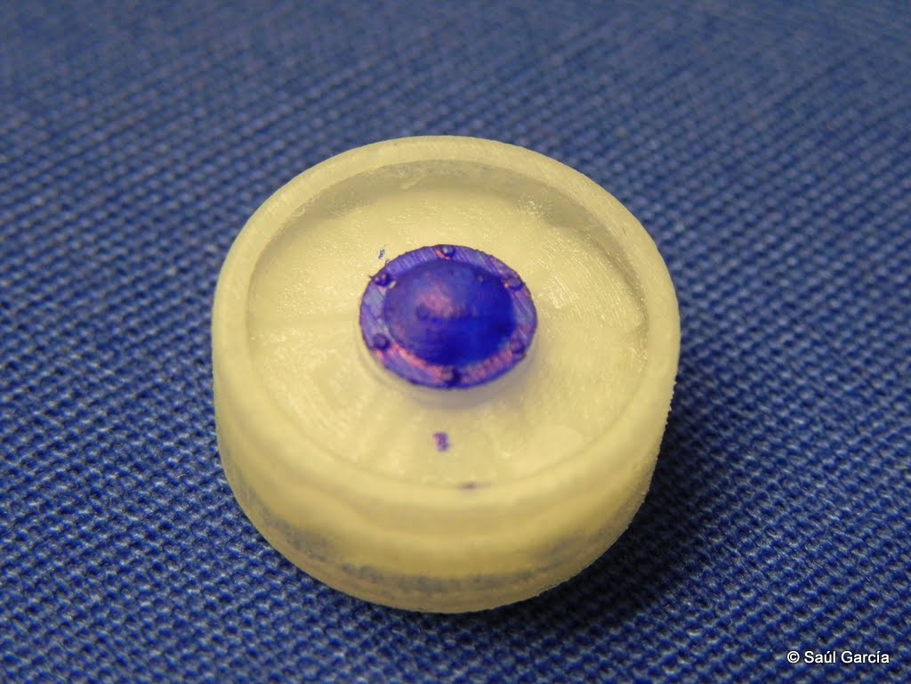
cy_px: 342
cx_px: 456
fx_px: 2500
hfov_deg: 20.7
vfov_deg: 15.6
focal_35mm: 95
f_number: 4
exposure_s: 1/30
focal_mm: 16.9
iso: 375
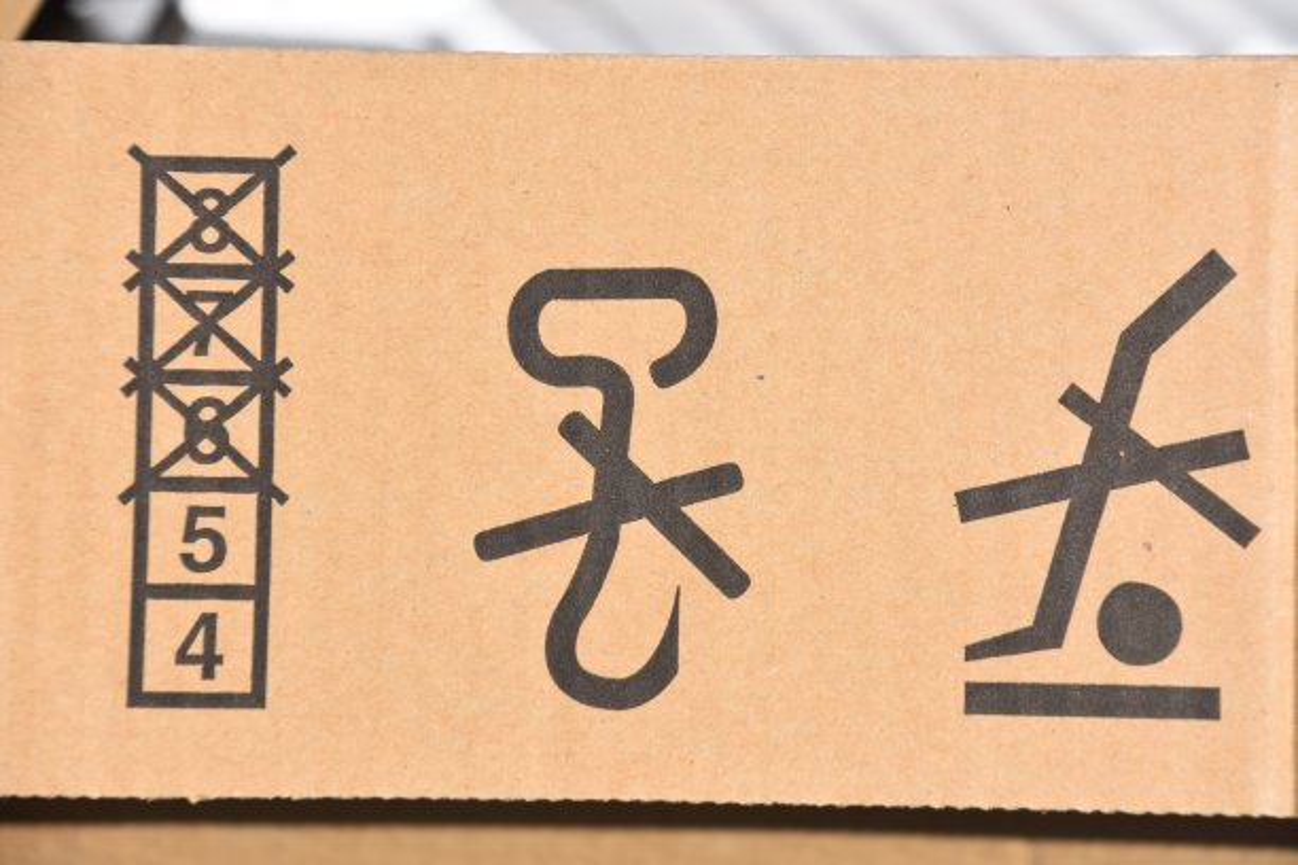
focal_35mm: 150
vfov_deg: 9.1
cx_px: 649
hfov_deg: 13.7
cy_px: 432
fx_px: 5408
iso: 110
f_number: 8
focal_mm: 100
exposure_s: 1/500
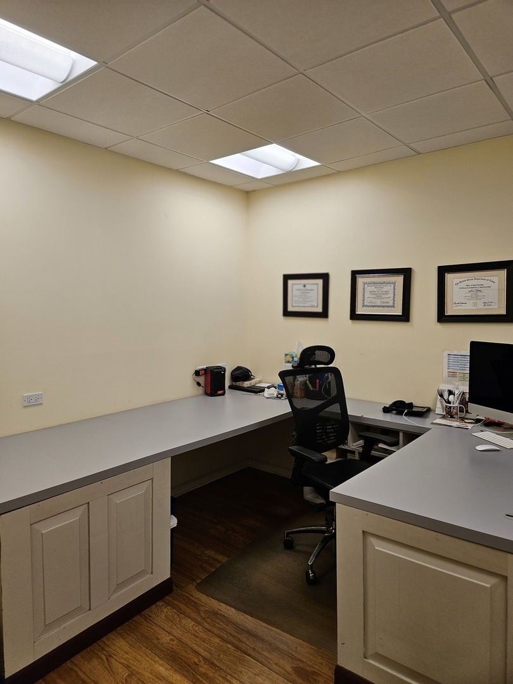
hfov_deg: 58.9
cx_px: 256
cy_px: 342
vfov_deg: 73.9
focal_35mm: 23
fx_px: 454
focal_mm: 5.4
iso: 64
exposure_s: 1/120
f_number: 1.8
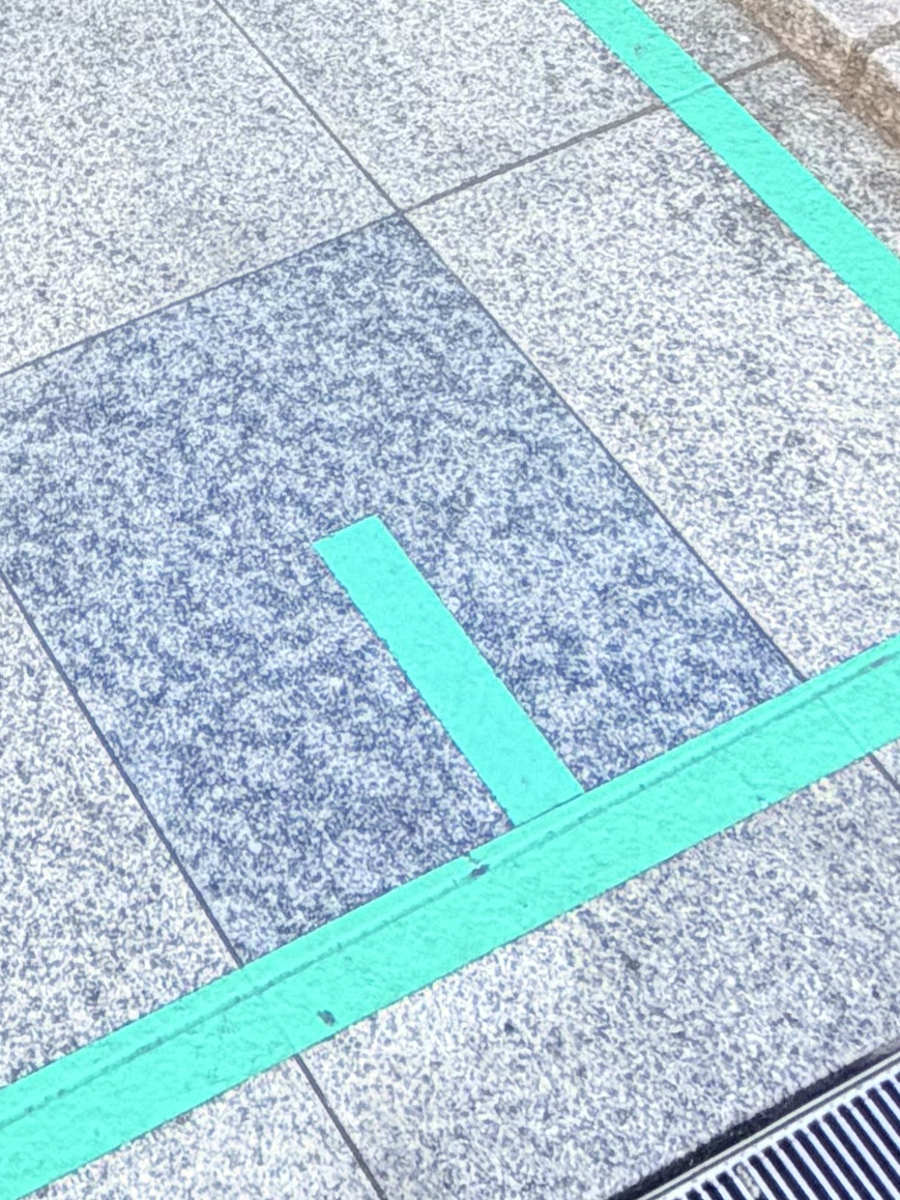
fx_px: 2392
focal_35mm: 69
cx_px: -273
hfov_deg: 19.6
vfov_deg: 25.5
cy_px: -209
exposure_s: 1/121
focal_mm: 2.22
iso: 50
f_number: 2.2
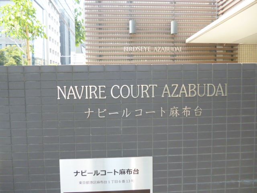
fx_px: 208
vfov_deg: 49.7
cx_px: 128
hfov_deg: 63.4
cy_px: 96
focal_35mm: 28
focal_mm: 5
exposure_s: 1/320
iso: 400
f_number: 3.1
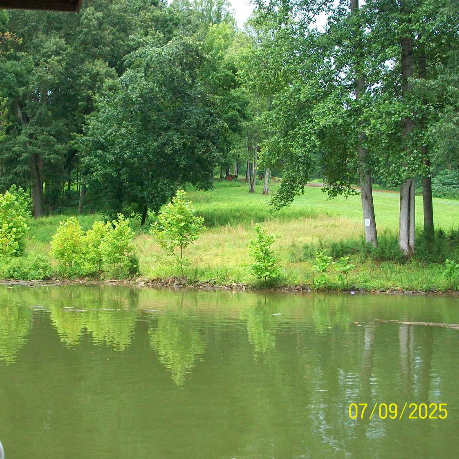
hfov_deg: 33.8
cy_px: 231
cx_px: 170
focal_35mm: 50
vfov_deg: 34.0
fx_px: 750
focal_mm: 7.1
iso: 162
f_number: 3.2
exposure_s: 1/160
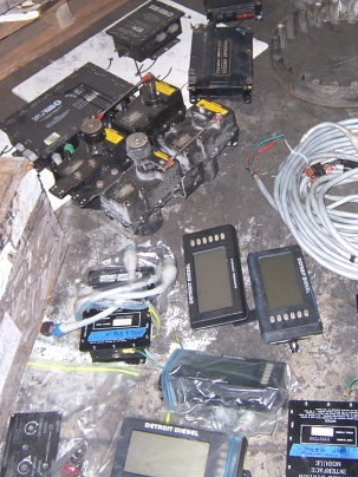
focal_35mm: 51
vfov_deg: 37.4
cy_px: 205
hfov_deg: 28.4
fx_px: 703
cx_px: 233
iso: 80
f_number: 2.8
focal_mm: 5.5
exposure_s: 1/60
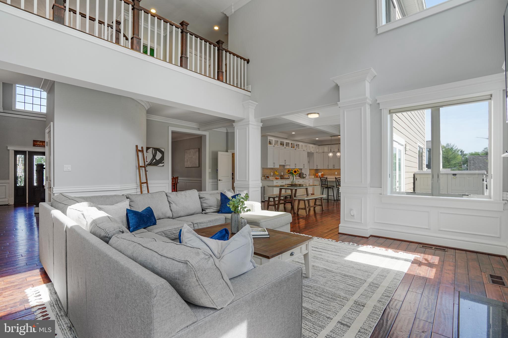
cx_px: 254
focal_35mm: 16
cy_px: 169
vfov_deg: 73.7
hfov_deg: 96.8
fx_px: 226
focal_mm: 16
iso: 500
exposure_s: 1/30
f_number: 8
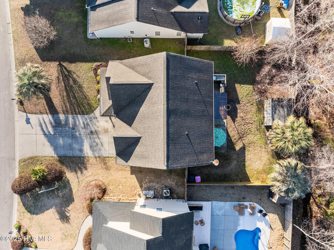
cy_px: 125
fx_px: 231
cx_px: 167
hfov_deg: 71.6
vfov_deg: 56.8
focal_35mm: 24
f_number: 2.8
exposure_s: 1/50
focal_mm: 12.29
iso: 100
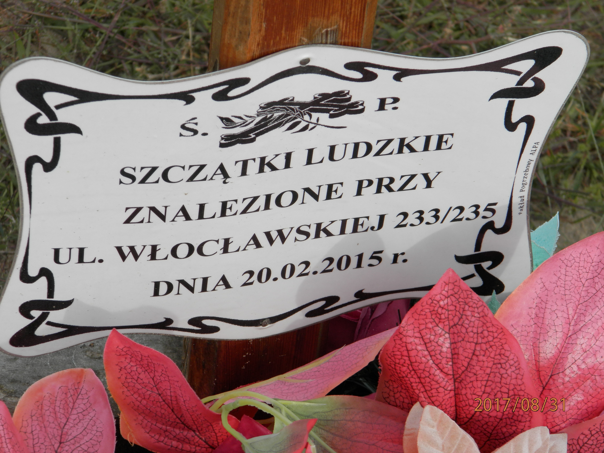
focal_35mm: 153
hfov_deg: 12.9
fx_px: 2670
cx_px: 302
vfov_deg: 9.7
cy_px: 226
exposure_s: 1/320
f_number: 4.9
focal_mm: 27.4
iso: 80
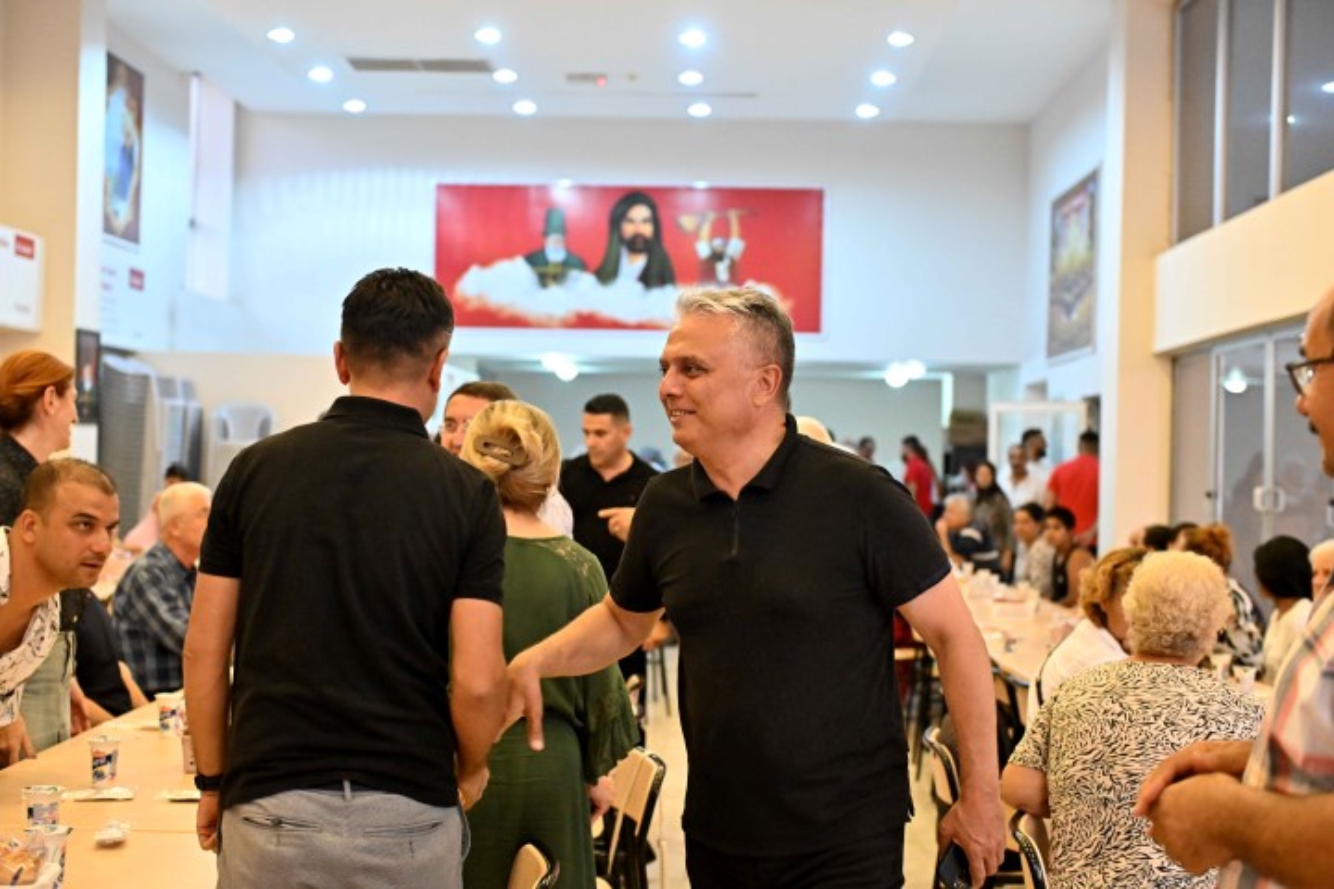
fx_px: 1853
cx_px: 667
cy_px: 444
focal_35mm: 50
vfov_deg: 27.0
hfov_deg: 39.6
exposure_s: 1/160
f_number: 3.2
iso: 5000
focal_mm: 50
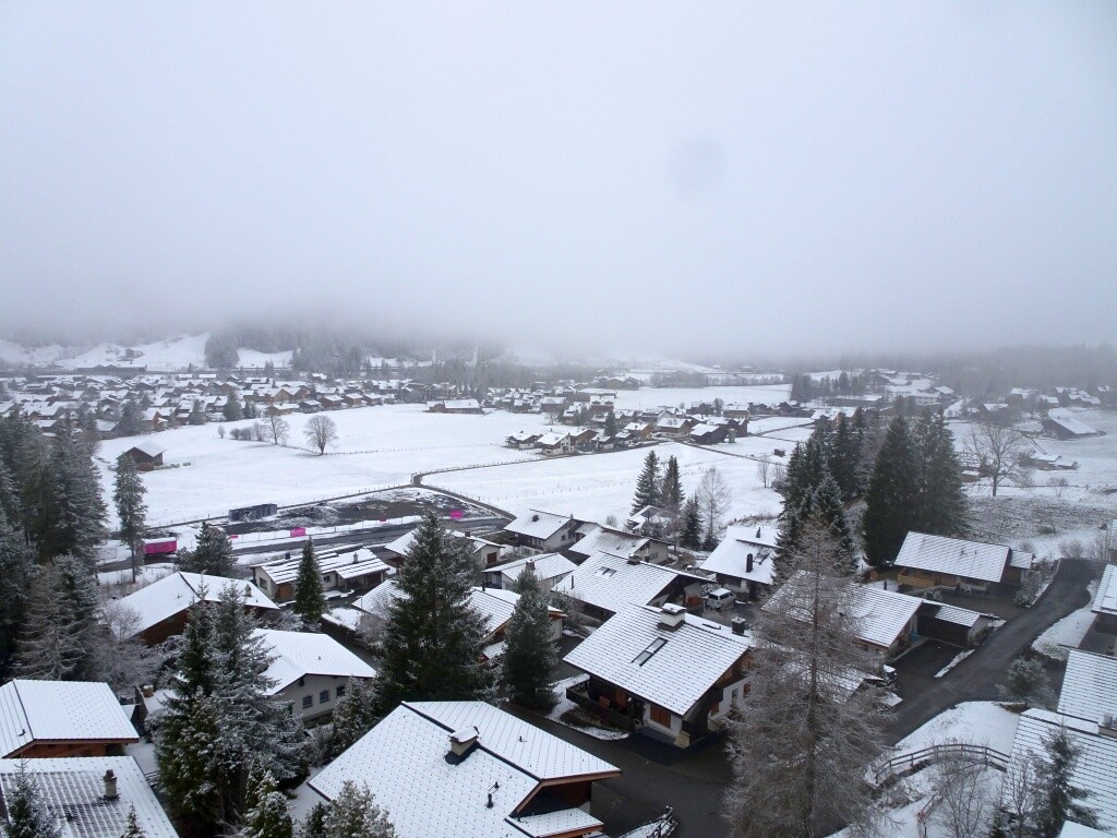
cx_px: 558
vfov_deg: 56.8
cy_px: 419
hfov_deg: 71.6
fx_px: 774
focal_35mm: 24
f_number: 3.5
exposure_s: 1/1250
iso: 80
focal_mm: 4.1
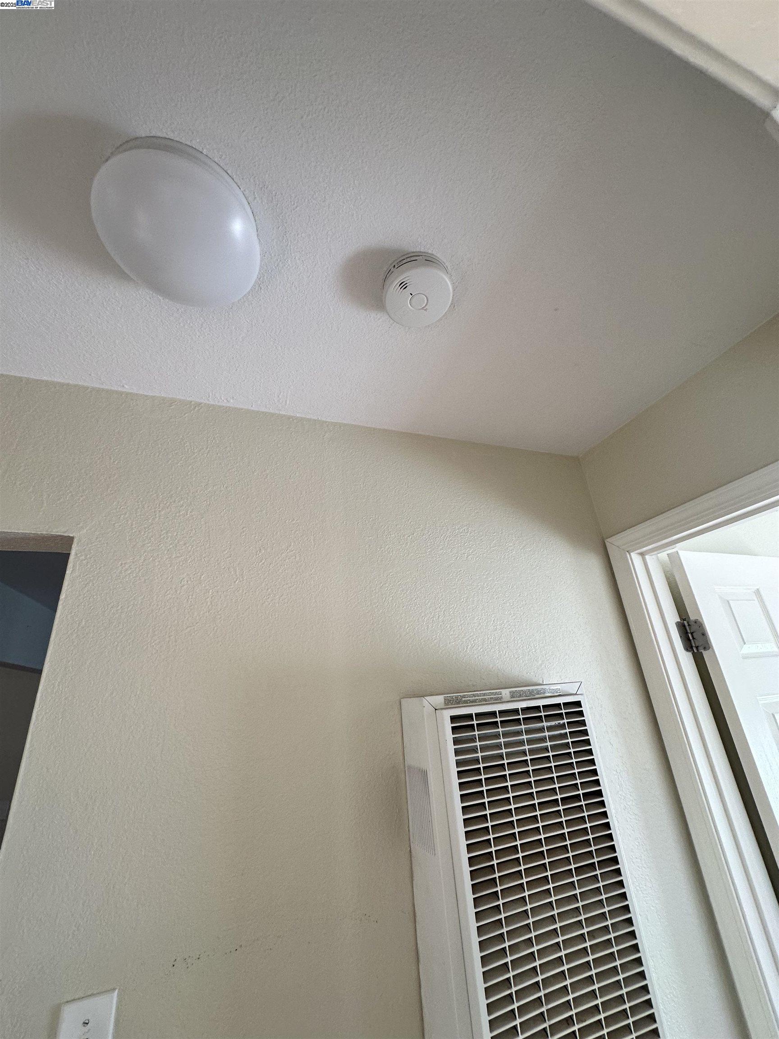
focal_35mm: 14
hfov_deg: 85.7
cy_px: 520
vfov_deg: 102.1
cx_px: 390
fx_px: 420
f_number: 2.2
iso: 125
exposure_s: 1/120
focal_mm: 2.22
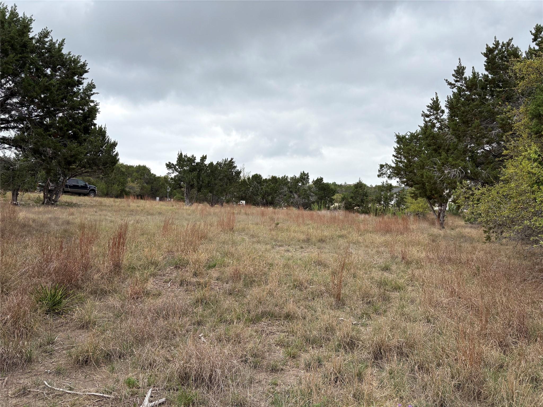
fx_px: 408
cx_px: 272
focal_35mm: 26
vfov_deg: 53.1
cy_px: 204
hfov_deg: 67.3
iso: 50
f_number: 1.6
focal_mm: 5.96
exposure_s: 1/2451
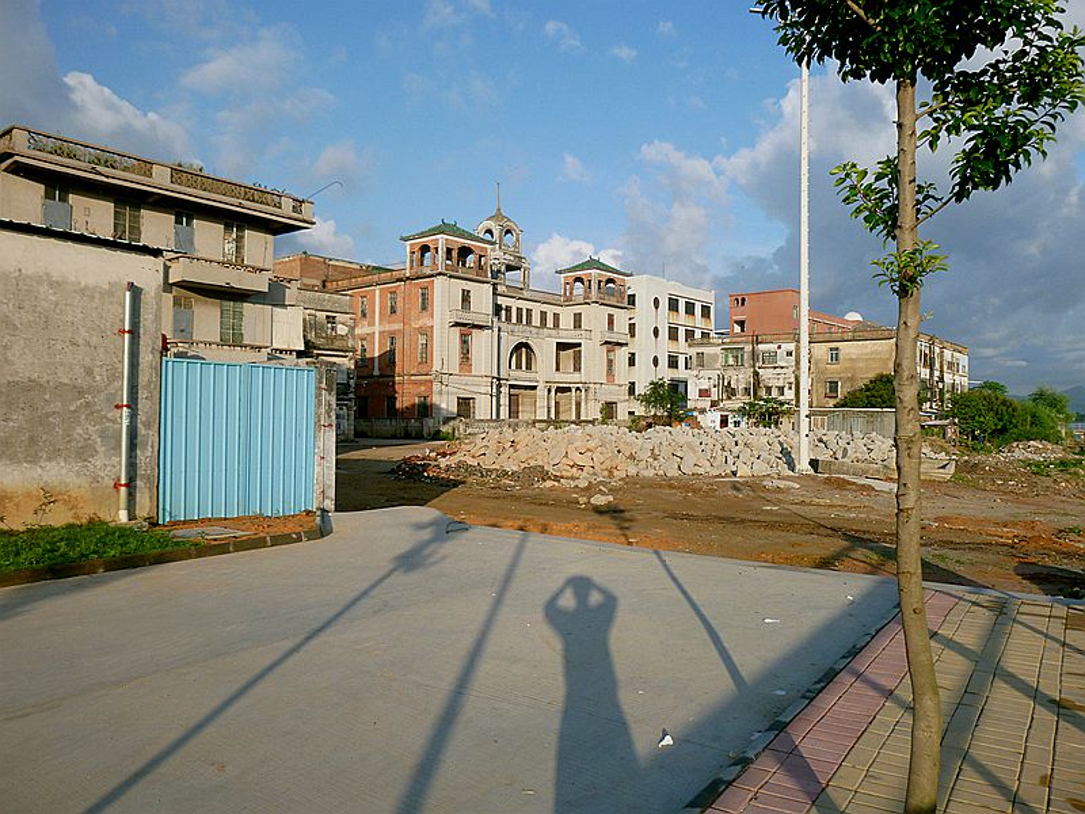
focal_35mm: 25
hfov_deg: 69.4
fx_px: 784
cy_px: 407
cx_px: 542
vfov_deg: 54.9
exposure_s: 1/400
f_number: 3.3
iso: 80
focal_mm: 4.5
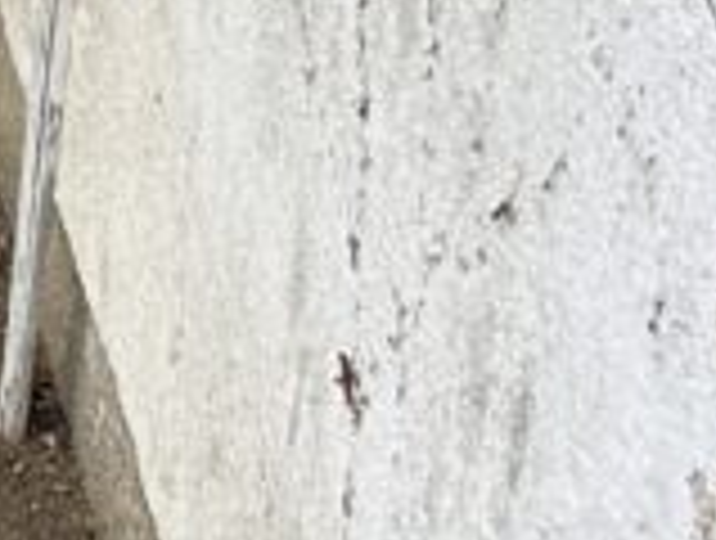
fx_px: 3462
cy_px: -418
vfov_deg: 8.6
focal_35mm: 167
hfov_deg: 10.2
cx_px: -1013
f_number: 1.5
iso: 100
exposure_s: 1/121
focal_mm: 5.7
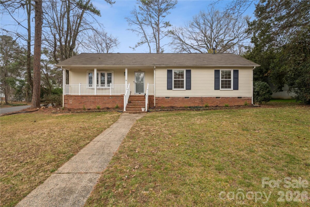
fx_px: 155
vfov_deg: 67.4
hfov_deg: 90.0
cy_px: 104
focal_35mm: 18
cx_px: 155
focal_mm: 18
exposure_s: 1/125
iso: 400
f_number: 8
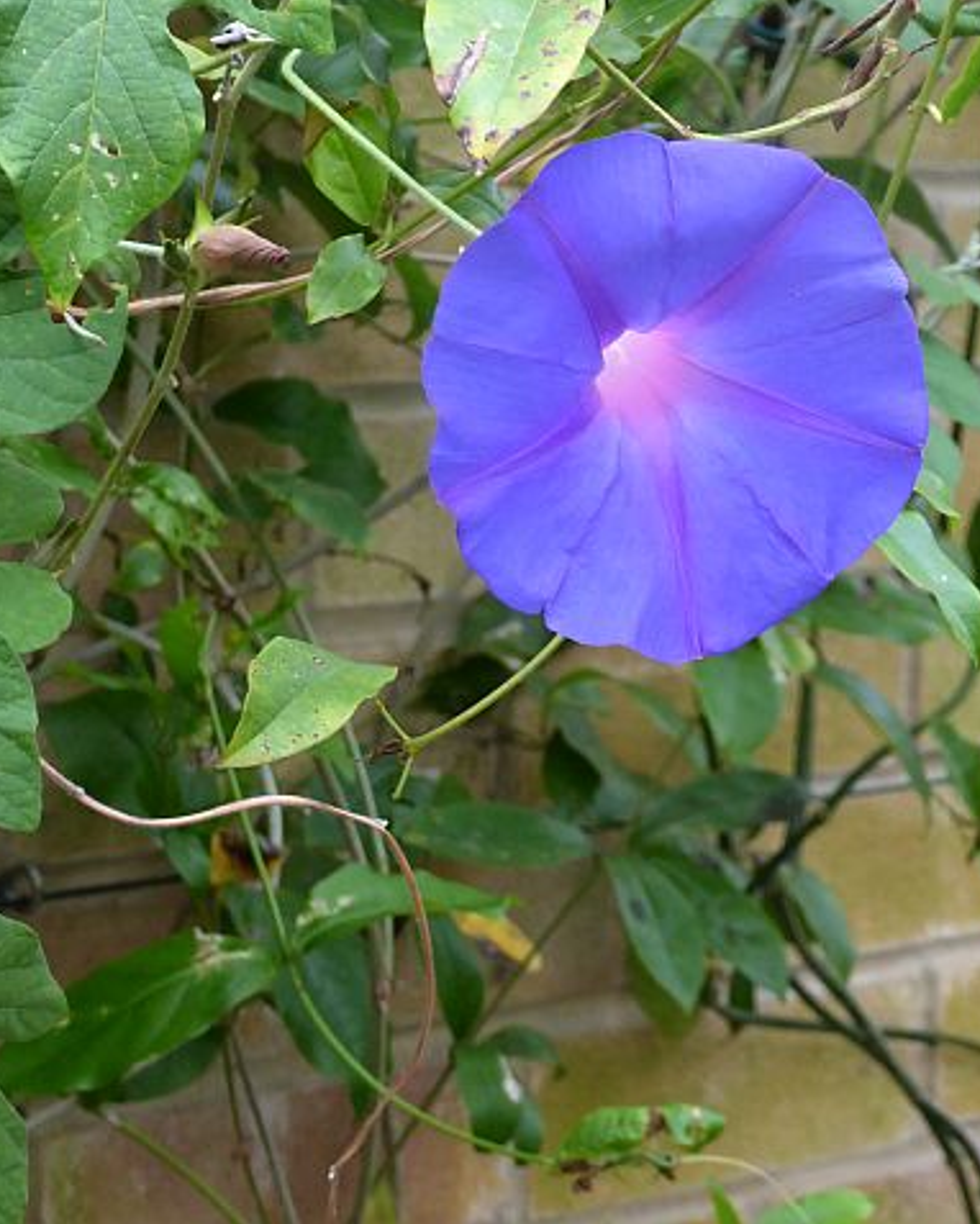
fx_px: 5072
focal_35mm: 140
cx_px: 723
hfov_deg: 11.0
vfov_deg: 13.8
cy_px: 611
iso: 400
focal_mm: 17.5
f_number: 5
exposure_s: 1/60
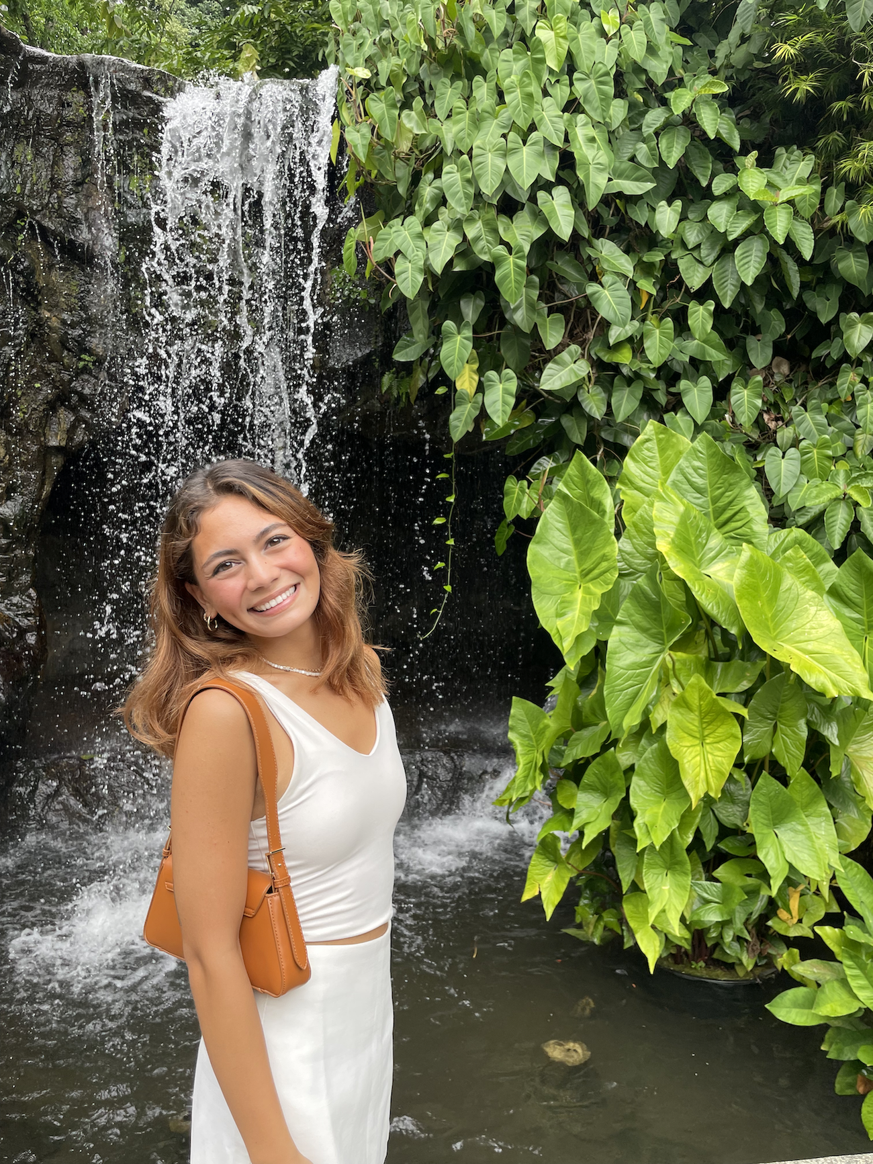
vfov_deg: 67.3
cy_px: 582
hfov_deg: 53.1
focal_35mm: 26
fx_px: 874
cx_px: 436
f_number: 1.6
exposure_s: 1/205
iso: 32
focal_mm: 4.2
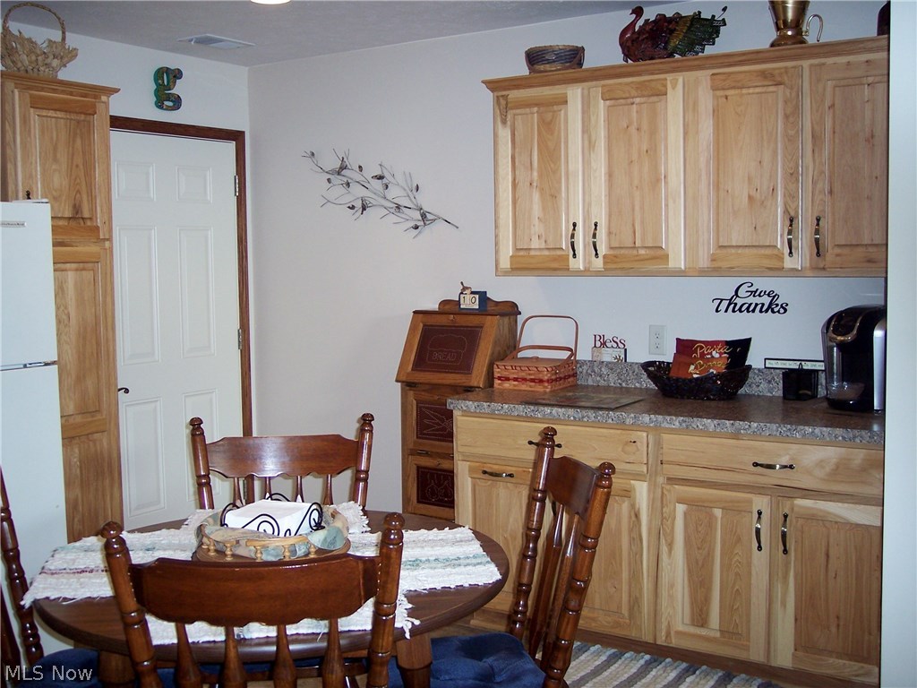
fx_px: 1033
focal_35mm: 39
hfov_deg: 47.9
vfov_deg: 36.8
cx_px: 458
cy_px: 344
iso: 140
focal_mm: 8
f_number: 2.8
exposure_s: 1/60
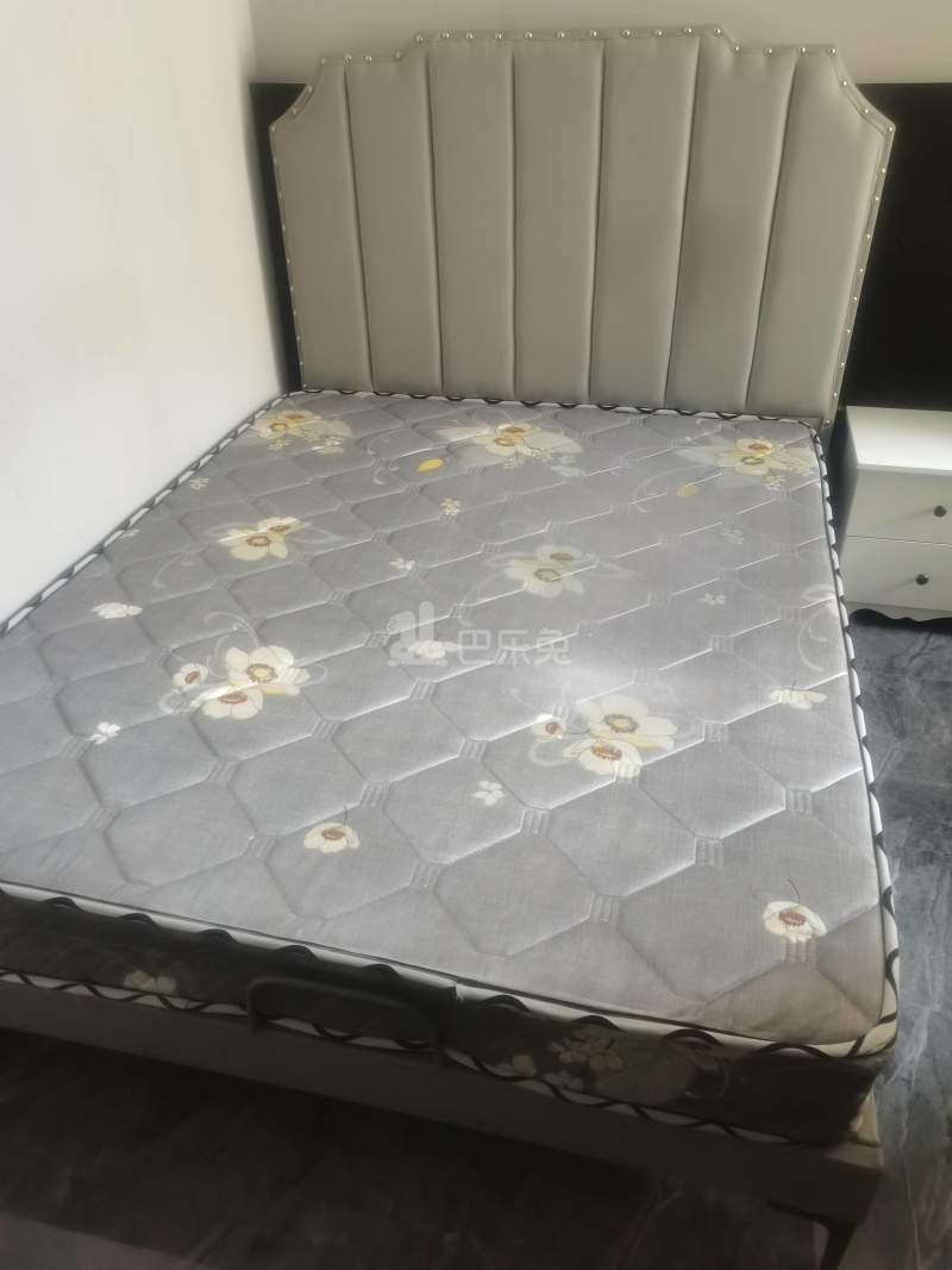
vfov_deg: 67.3
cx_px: 476
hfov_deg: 53.1
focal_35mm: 26
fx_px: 954
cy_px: 635
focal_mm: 5.58
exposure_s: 1/25
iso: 640
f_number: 1.8
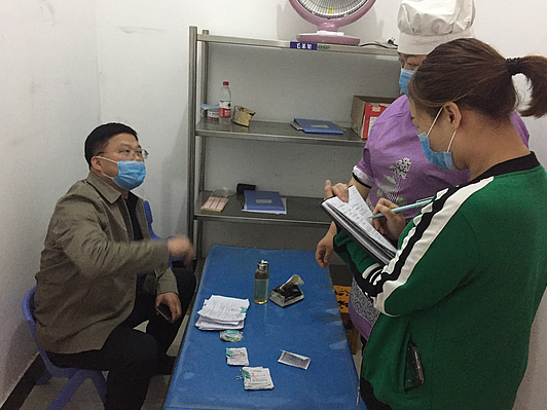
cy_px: 209
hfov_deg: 60.0
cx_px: 274
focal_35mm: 30
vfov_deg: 46.8
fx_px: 474
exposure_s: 1/17
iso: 320
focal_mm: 4.15
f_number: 2.2
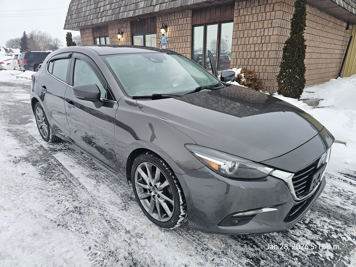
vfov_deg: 58.9
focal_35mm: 23
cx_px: 178
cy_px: 134
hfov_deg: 73.9
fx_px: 237
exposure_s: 1/207
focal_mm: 6.3
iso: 160
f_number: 1.7
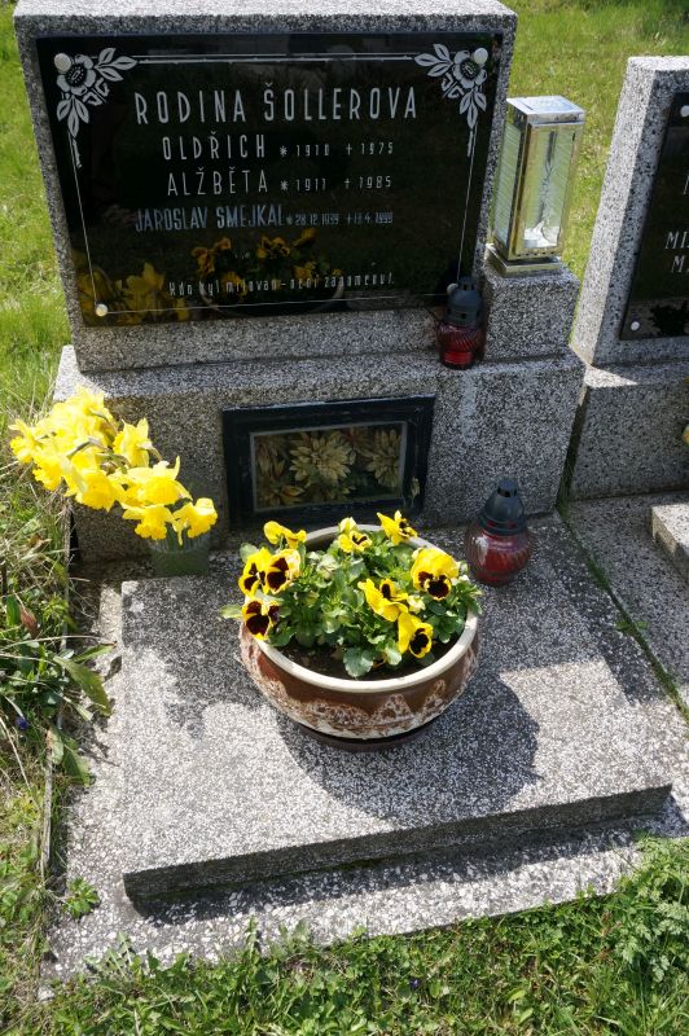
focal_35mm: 30
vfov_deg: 62.0
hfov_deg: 43.5
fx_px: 863
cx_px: 344
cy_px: 518
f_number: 9
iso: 400
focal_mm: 20
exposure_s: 1/250
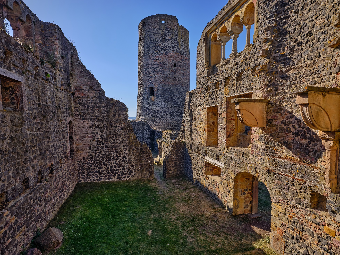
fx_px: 177
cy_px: 128
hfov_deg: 87.8
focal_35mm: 18
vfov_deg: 71.6
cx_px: 170
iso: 100
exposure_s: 1/125
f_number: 13
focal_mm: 23
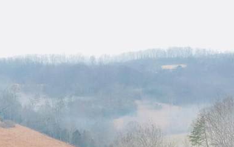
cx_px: -3
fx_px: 561
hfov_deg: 22.6
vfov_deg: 14.3
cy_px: 190
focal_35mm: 88
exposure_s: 1/50
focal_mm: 4.49
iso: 100
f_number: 2.6
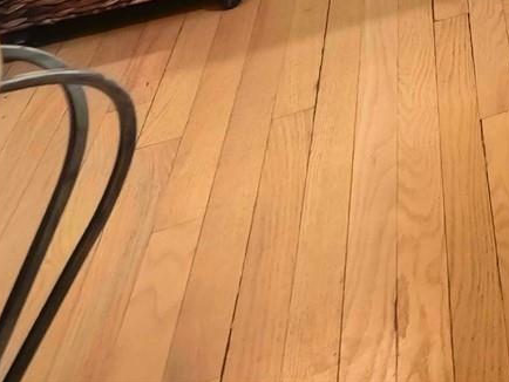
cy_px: -516
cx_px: 1190
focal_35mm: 66
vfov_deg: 14.8
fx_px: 971
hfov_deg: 15.7
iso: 800
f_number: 3.2
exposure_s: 1/20
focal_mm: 7
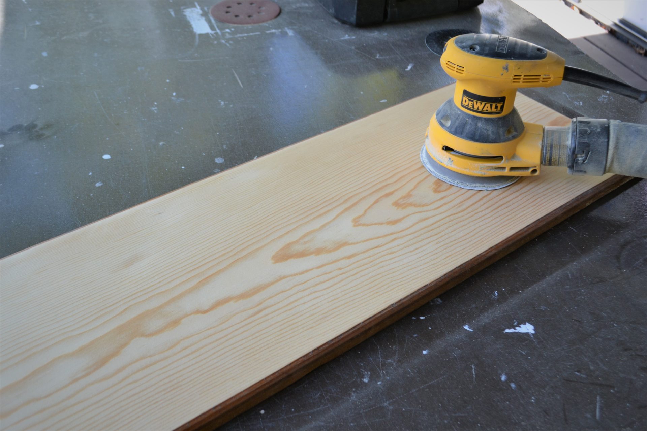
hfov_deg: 53.1
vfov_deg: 36.9
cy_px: 216
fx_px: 647
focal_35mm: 36
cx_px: 324
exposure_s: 1/125
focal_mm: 24
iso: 320
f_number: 5.6
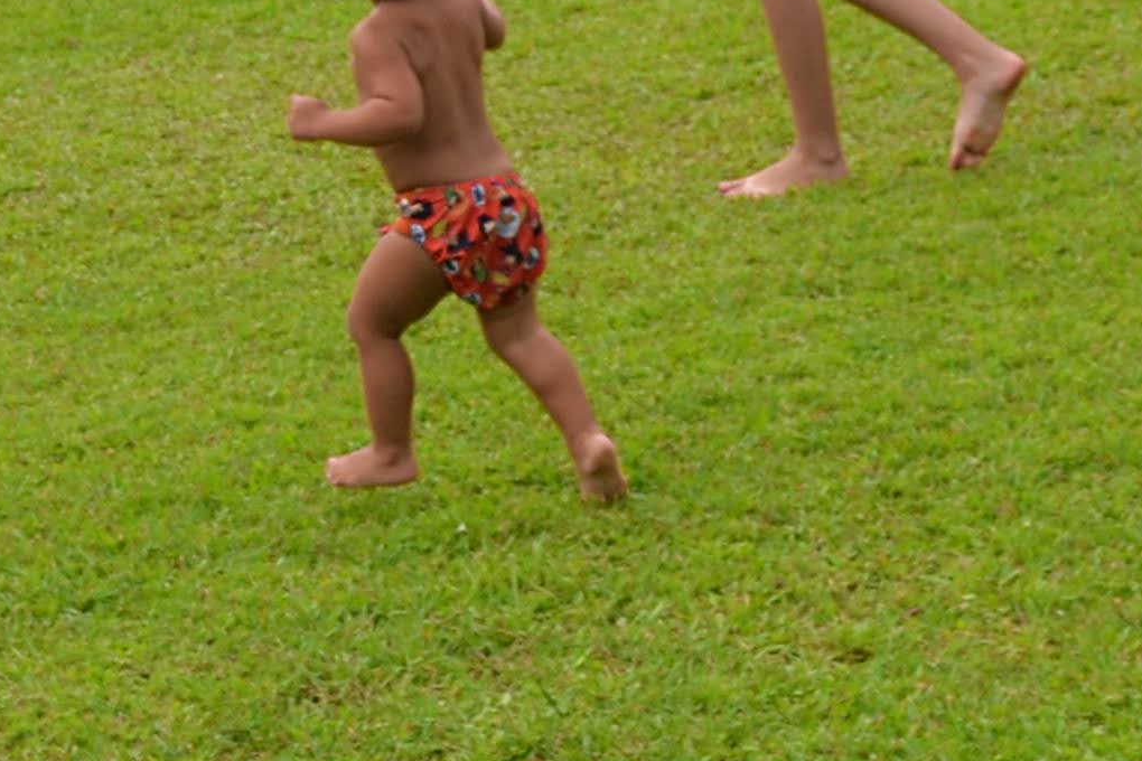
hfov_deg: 16.6
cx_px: 120
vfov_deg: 11.1
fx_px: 3870
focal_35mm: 122
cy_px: -90
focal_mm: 18
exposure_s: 1/200
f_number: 7.1
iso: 100
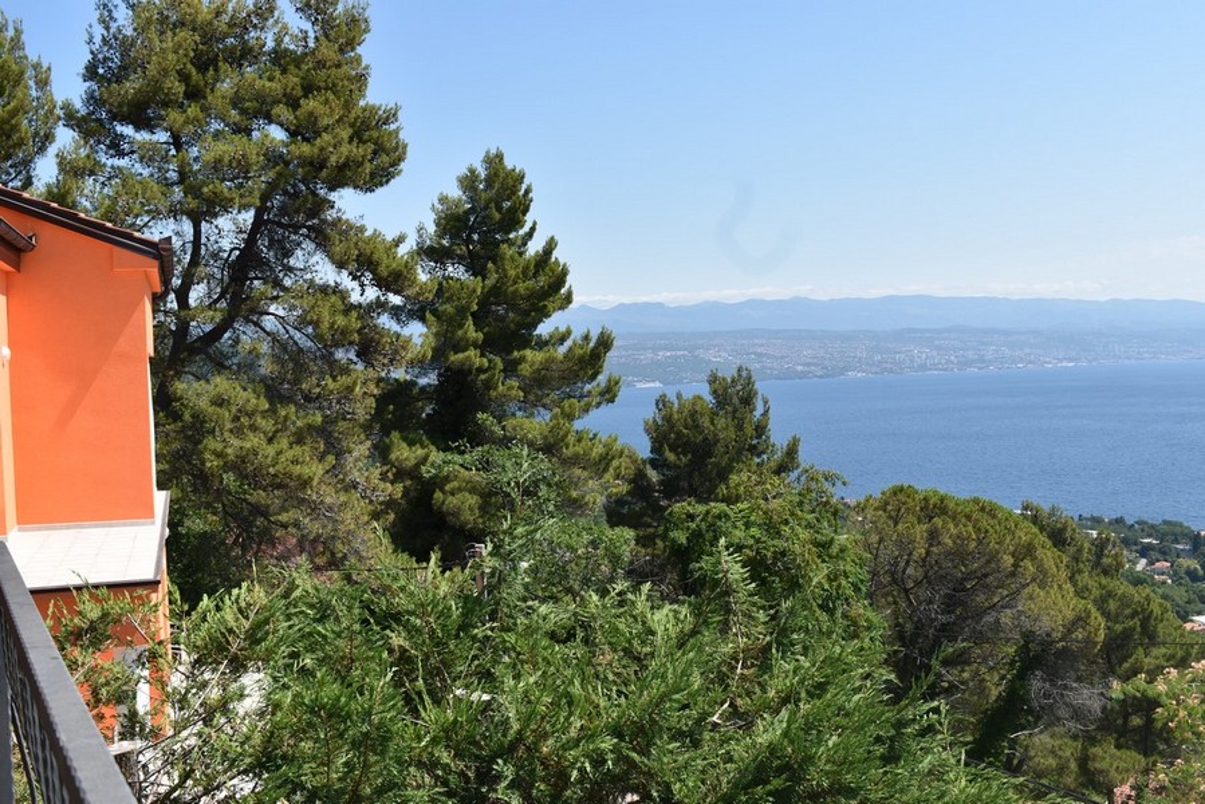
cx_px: 602
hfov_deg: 51.3
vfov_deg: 35.5
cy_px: 402
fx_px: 1256
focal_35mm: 38
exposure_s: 1/200
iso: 100
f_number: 9
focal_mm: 25
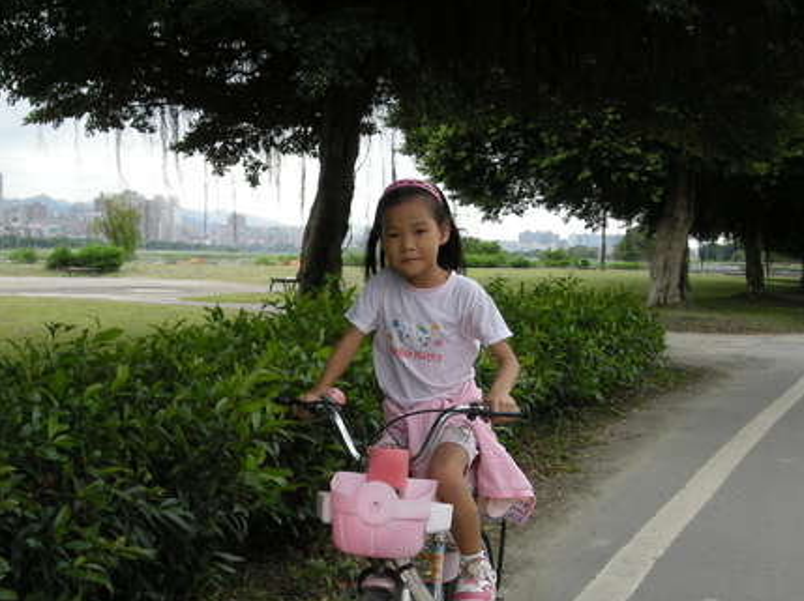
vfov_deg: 29.4
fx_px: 1137
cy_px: 399
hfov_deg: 38.4
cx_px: 259
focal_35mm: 49
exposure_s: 1/385
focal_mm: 5.7
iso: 50
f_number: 2.8
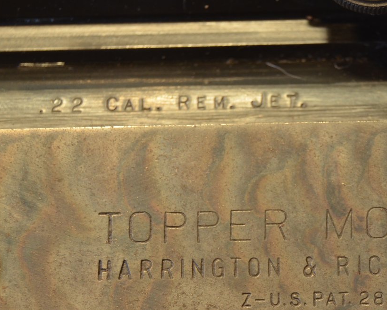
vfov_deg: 10.9
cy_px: 229
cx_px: 316
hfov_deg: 13.6
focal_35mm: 141
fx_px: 1615
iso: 400
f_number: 5.3
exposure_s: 1/60
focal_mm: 48
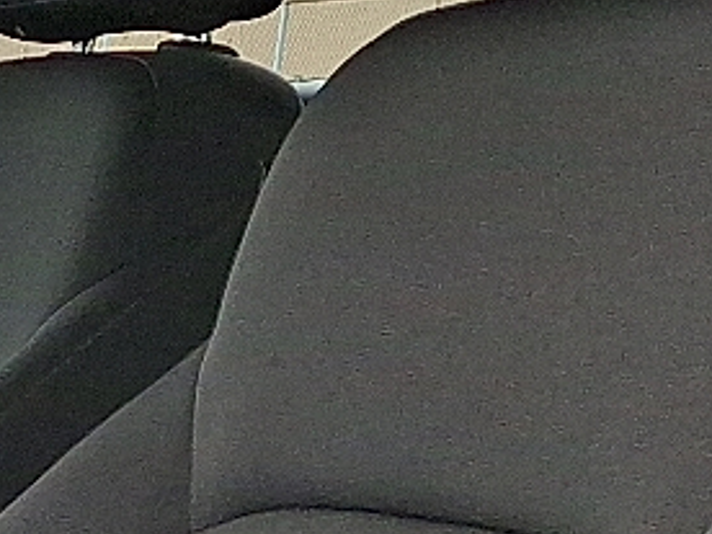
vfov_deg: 10.1
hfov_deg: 11.9
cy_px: 619
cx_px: -782
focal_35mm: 145
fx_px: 2982
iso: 30
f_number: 1.8
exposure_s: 1/556
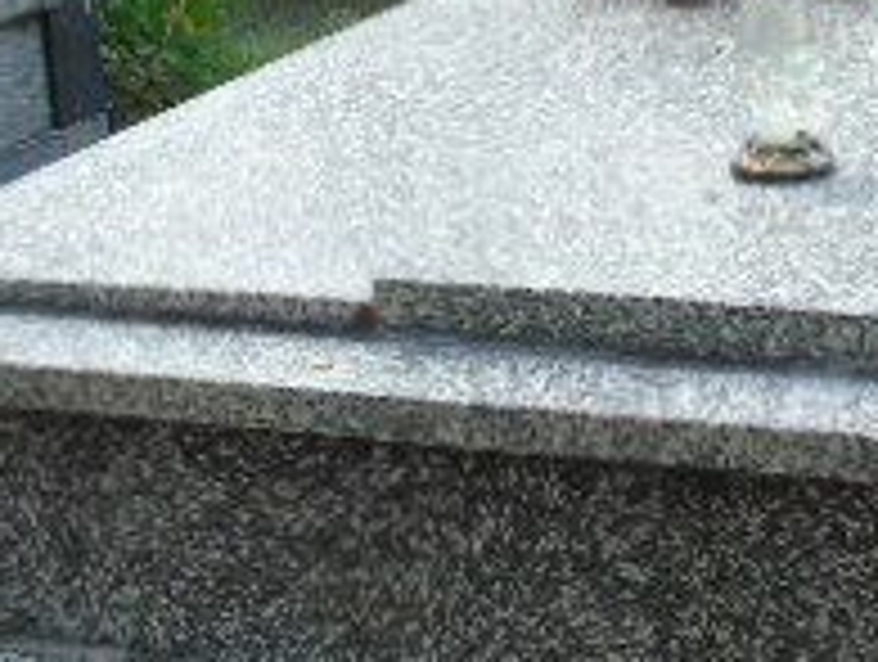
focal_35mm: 95
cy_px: 90
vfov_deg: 15.5
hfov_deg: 20.0
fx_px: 2414
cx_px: 887
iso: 80
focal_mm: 5.2
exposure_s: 1/100
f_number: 3.6
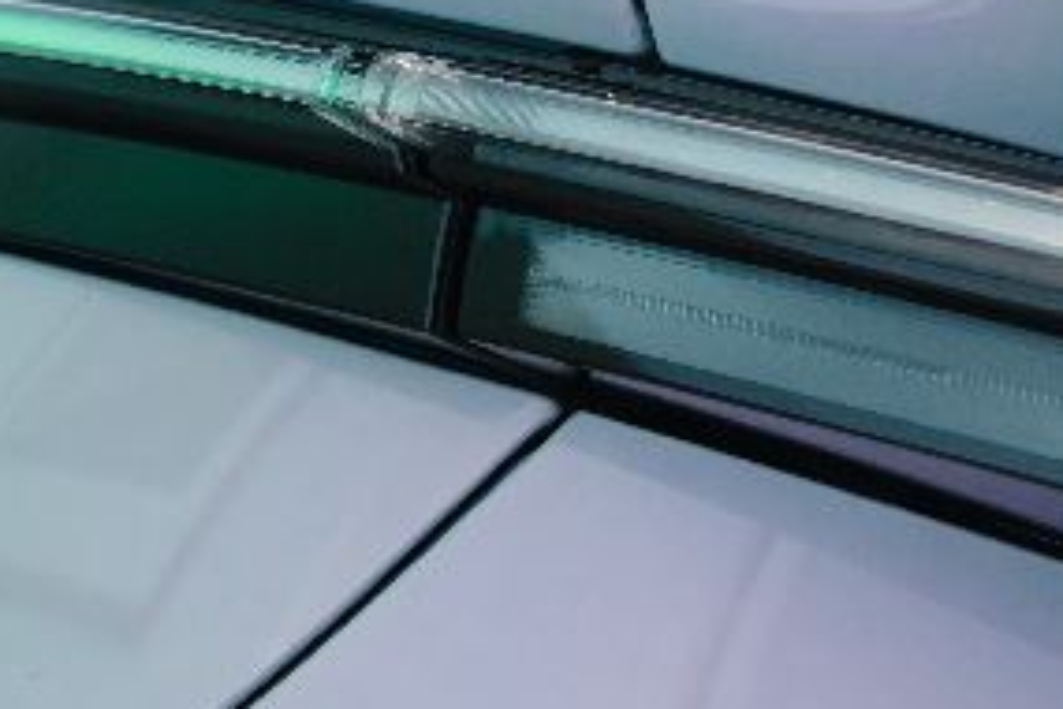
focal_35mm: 124
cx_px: 877
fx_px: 3655
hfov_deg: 16.4
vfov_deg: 11.0
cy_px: 147
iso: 2500
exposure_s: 1/100
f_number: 2.8
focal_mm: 34.5
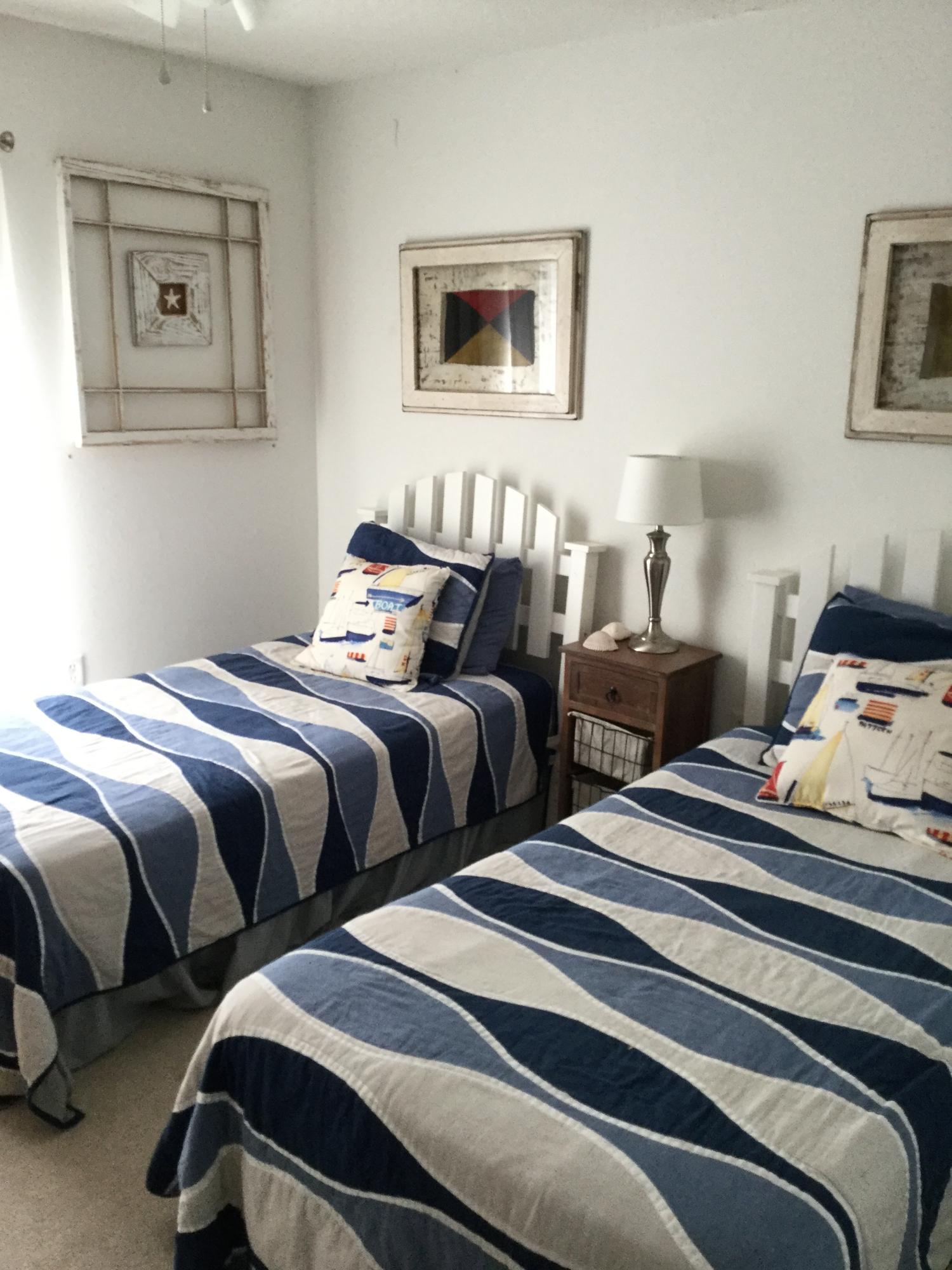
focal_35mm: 31
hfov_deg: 45.4
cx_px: 476
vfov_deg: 58.4
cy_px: 635
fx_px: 1137
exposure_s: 1/30
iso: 50
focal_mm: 3.3
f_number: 2.4
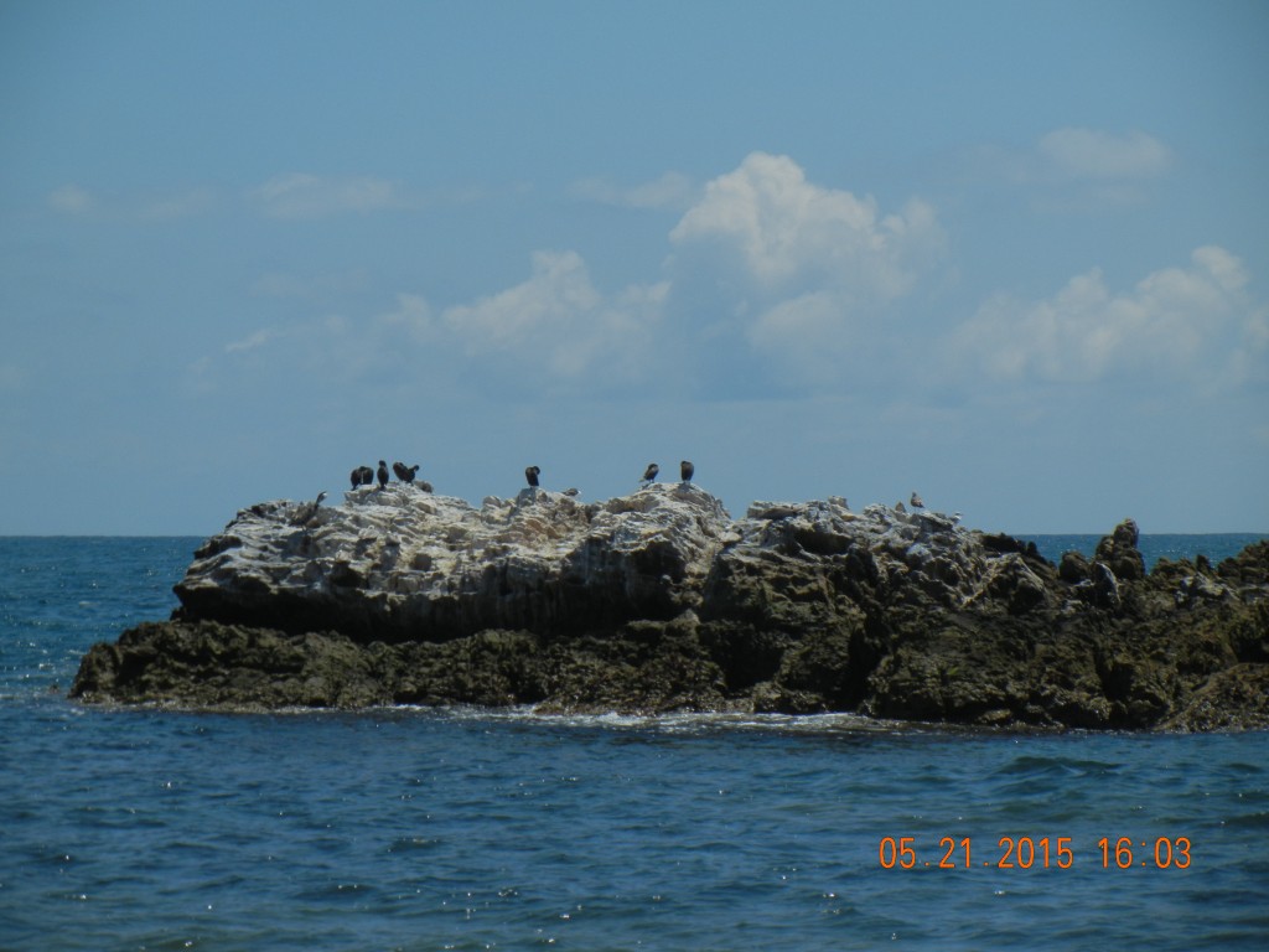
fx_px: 6379
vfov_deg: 8.5
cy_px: 476
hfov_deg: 11.4
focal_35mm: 174
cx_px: 634
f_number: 9.2
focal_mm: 31.4
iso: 160
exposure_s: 1/633
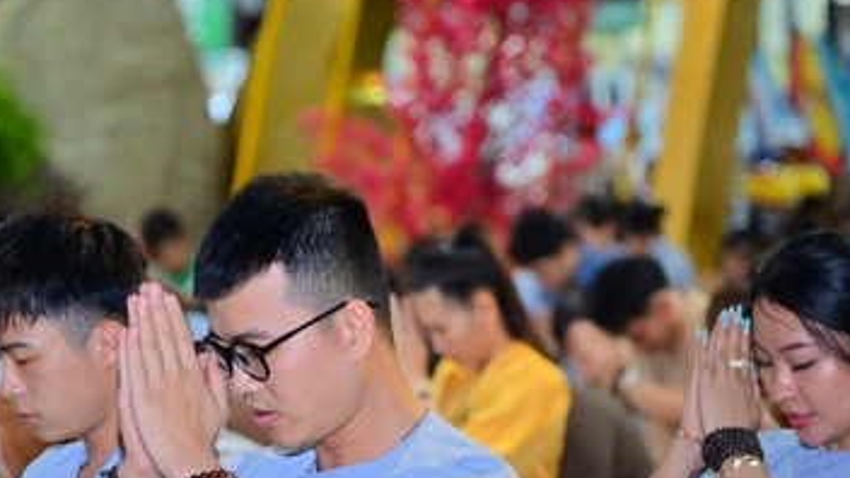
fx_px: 5229
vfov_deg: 5.2
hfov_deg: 9.3
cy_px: 467
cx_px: 232
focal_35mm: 232
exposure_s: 1/60
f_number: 4
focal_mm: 120
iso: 2000
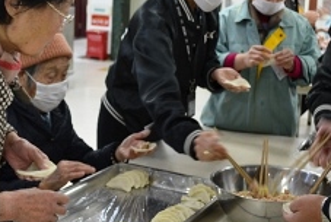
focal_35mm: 66
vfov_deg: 20.6
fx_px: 608
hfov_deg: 30.4
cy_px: 80
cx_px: 125
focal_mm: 26
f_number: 4.2
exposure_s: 1/15
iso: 500
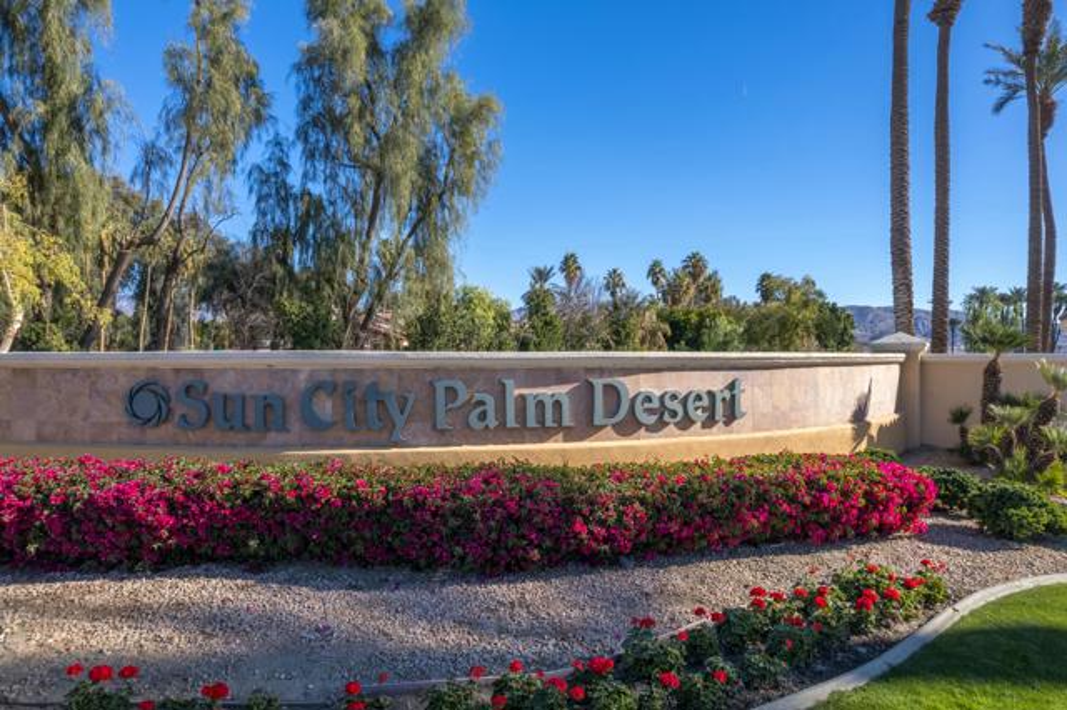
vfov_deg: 57.2
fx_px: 652
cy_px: 355
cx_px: 534
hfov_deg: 78.6
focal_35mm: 22
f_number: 2.8
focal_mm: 8.38
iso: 100
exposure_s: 1/1250
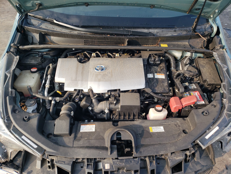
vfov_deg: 53.1
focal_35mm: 26
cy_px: 87
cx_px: 116
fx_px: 174
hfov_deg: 67.3
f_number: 1.5
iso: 50
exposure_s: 1/909
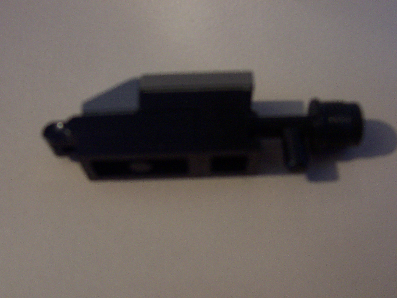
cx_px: 198
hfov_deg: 50.1
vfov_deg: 38.7
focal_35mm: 37
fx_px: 424
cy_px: 149
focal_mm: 5.6
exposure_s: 1/10
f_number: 2.8
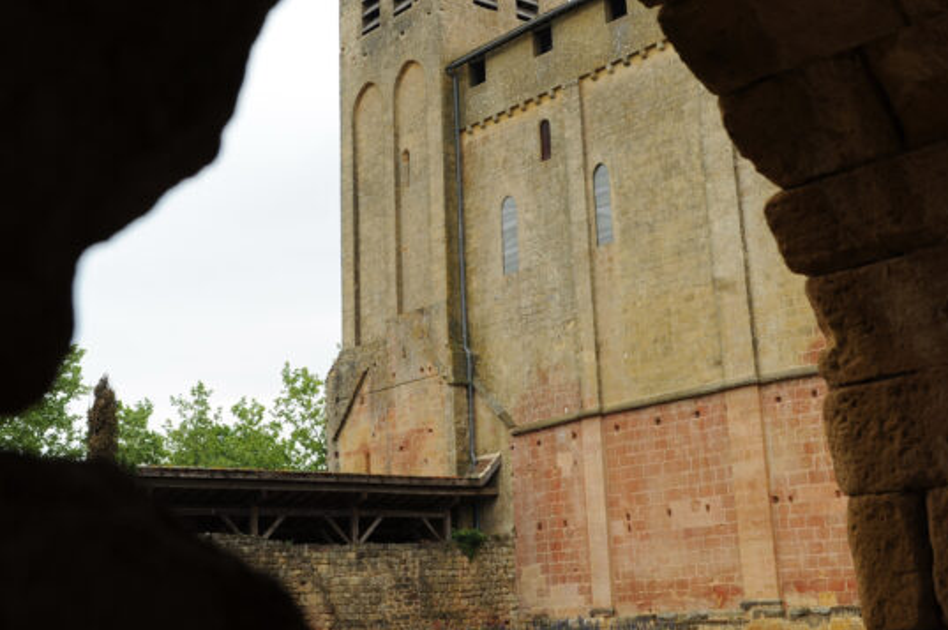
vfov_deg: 25.7
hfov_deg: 38.2
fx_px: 1368
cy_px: 188
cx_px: 498
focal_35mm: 52
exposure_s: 1/200
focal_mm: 31
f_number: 8
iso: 200
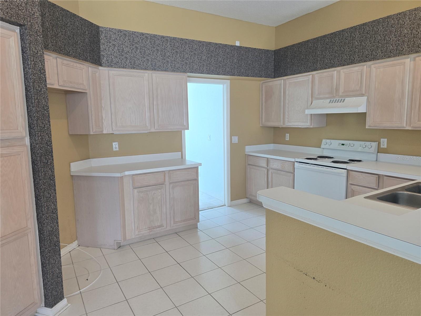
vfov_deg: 58.9
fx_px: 280
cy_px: 158
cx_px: 210
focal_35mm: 23
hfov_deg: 73.9
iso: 125
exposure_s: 1/120
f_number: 1.7
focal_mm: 6.3
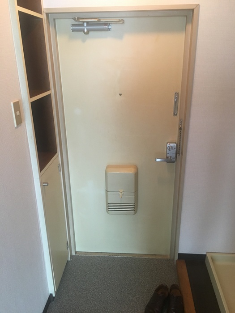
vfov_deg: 61.7
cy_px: 156
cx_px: 118
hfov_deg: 48.2
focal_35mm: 29
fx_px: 262
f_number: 2.2
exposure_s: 1/30
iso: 125
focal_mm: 4.15
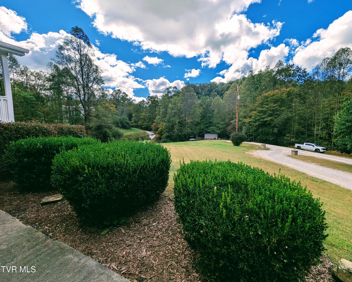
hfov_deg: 104.4
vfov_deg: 92.2
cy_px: 136
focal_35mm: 13
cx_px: 195
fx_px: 135
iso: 34
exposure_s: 1/3049
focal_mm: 2.23
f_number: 1.95
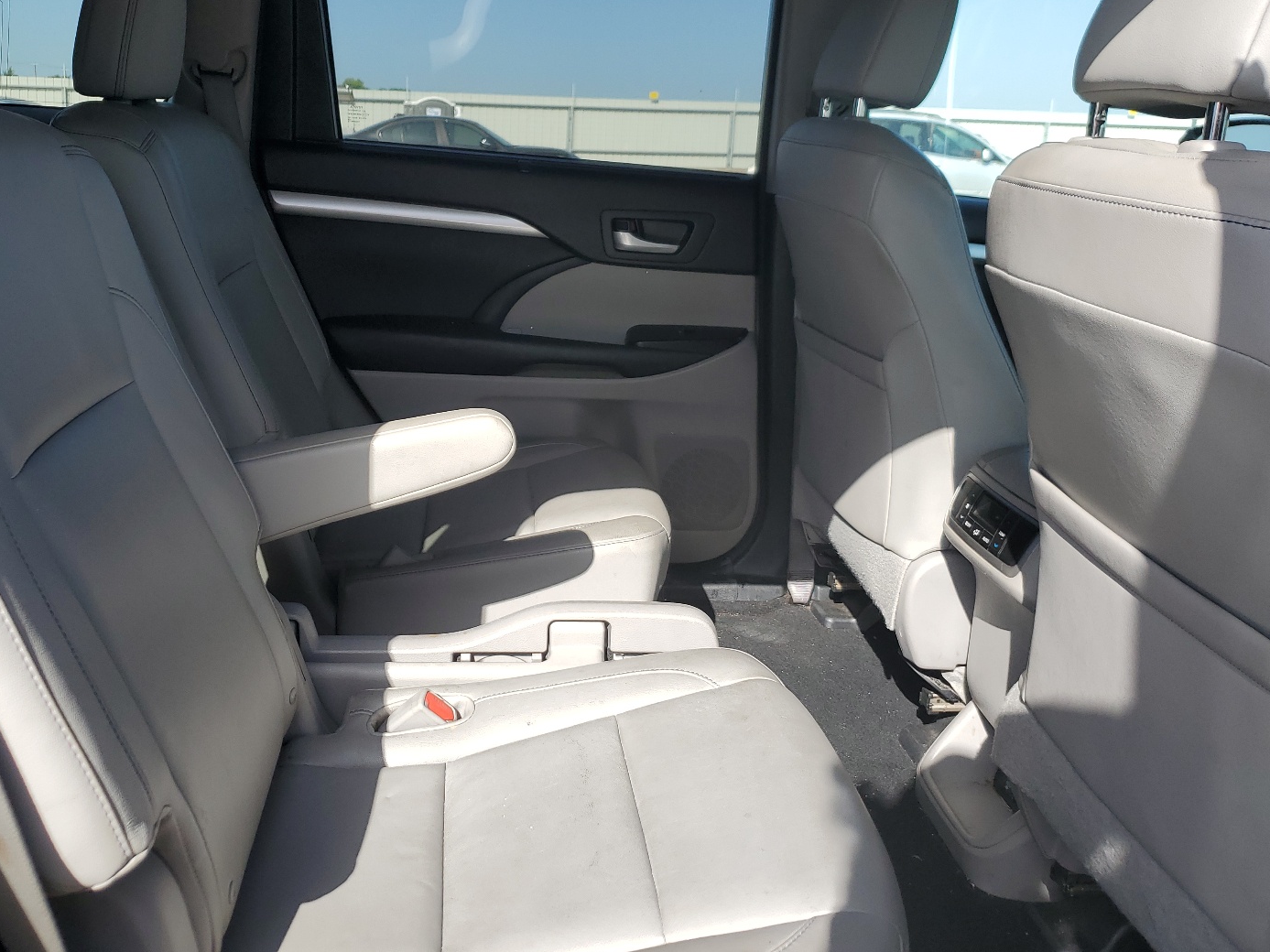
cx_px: 566
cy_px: 425
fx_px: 1101
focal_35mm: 30
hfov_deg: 59.8
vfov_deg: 46.7
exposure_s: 1/1111
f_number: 1.5
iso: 50
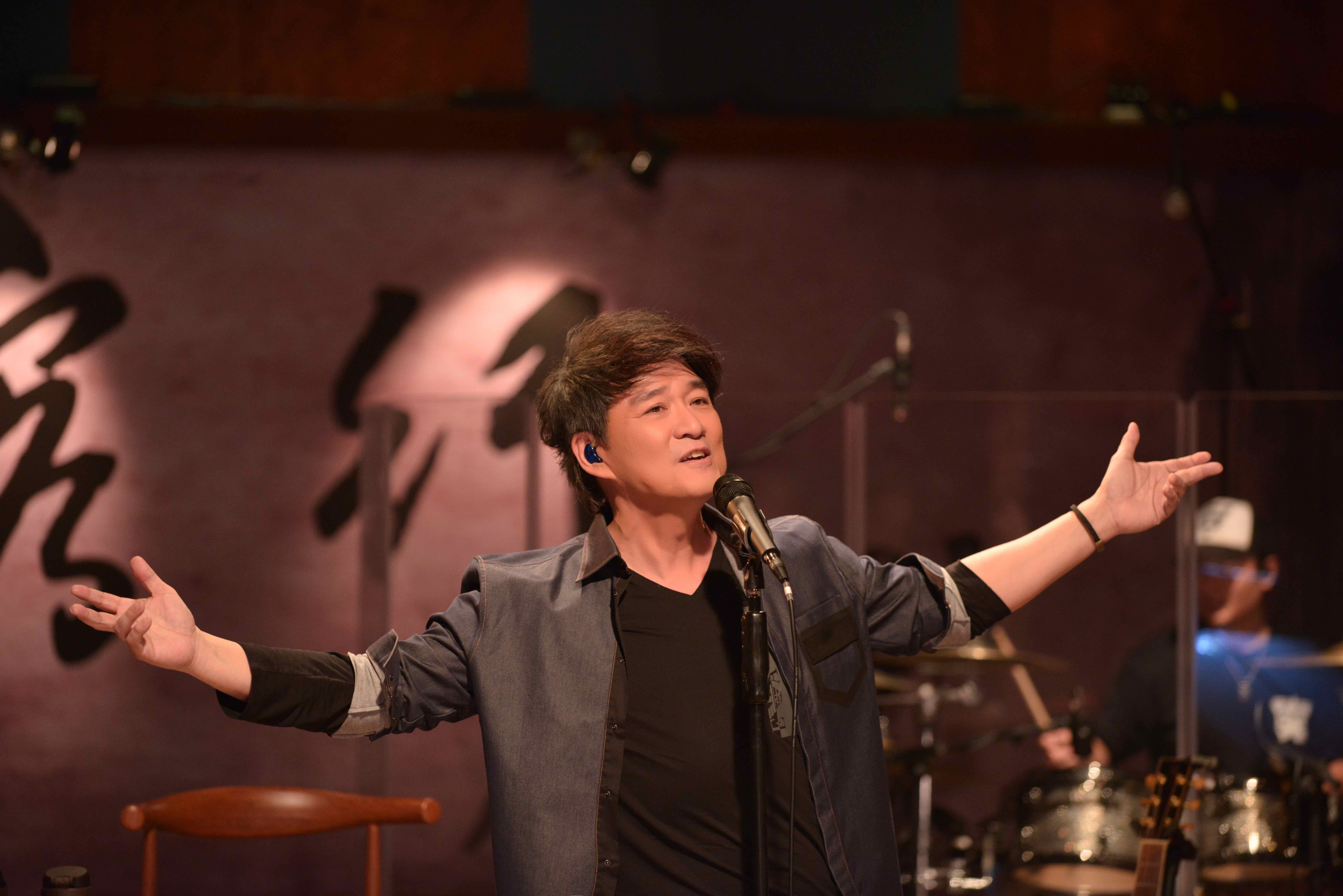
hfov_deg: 15.8
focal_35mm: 130
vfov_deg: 10.6
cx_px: 672
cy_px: 448
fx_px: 4851
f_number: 2.8
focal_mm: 130
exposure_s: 1/250
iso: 1600
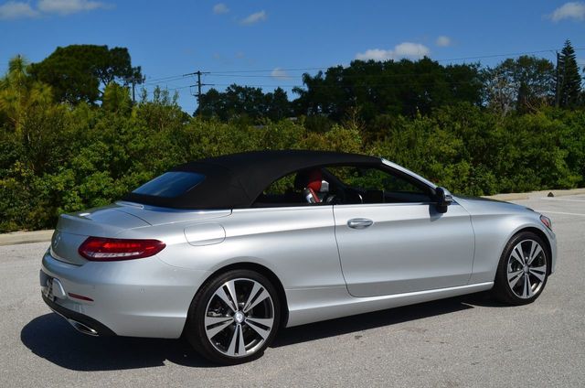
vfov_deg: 31.8
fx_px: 681
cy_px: 194
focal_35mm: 42
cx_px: 292
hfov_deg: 46.5
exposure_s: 1/200
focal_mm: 28
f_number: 13
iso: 100
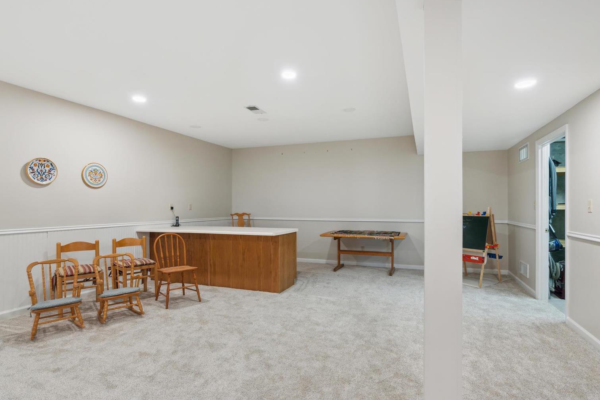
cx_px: 305
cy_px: 207
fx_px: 300
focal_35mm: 18
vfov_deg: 67.4
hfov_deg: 90.0
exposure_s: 1/6
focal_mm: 17
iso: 400
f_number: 8
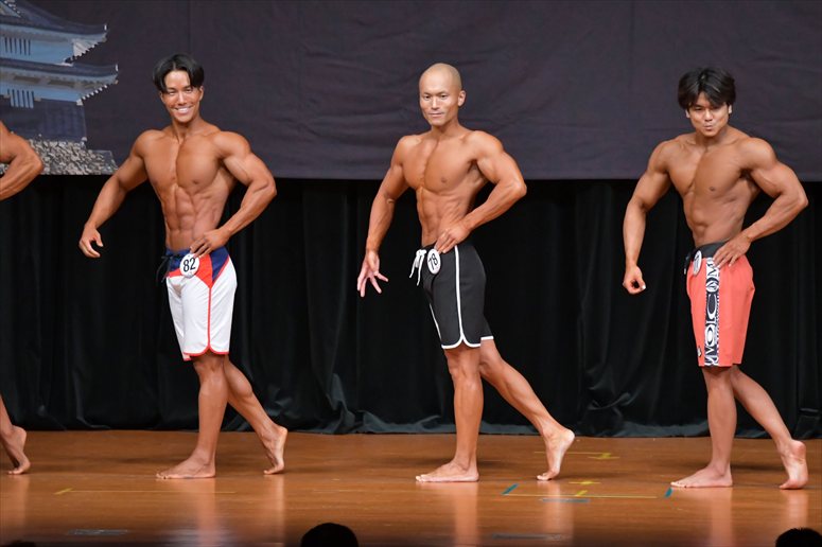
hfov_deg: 7.6
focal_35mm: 270
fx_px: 6162
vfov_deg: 5.1
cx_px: 411
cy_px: 274
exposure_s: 1/400
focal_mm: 180
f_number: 5.6
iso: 5000
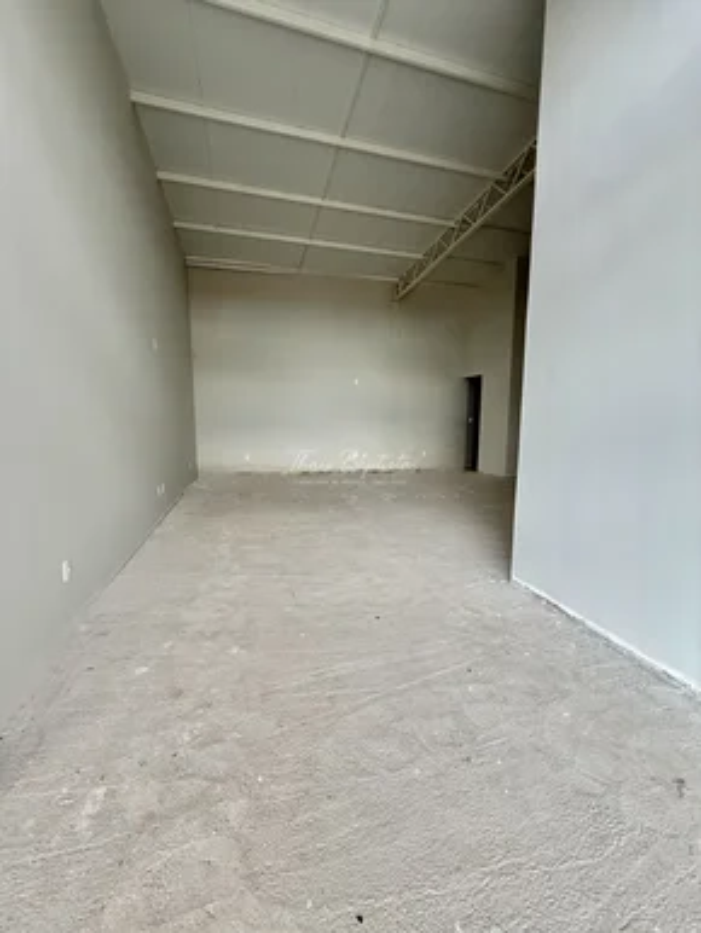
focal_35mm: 14
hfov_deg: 85.7
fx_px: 378
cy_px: 466
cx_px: 350
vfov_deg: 102.0
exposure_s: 1/99
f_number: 2.2
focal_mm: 2.22
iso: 64
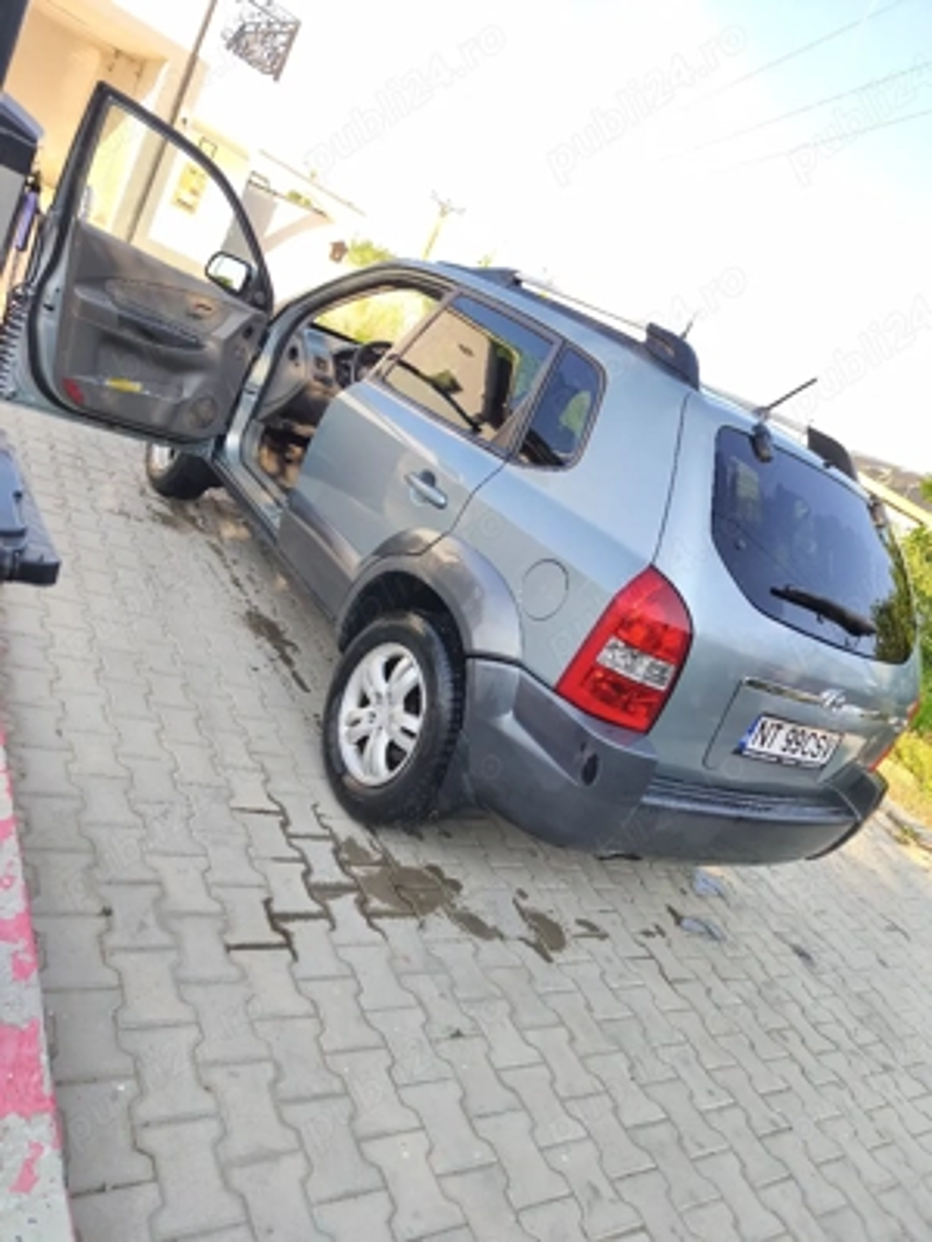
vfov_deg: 73.9
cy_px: 621
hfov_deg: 58.9
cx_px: 466
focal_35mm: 23
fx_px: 826
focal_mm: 6.18
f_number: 1.65
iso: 50
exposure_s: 1/169
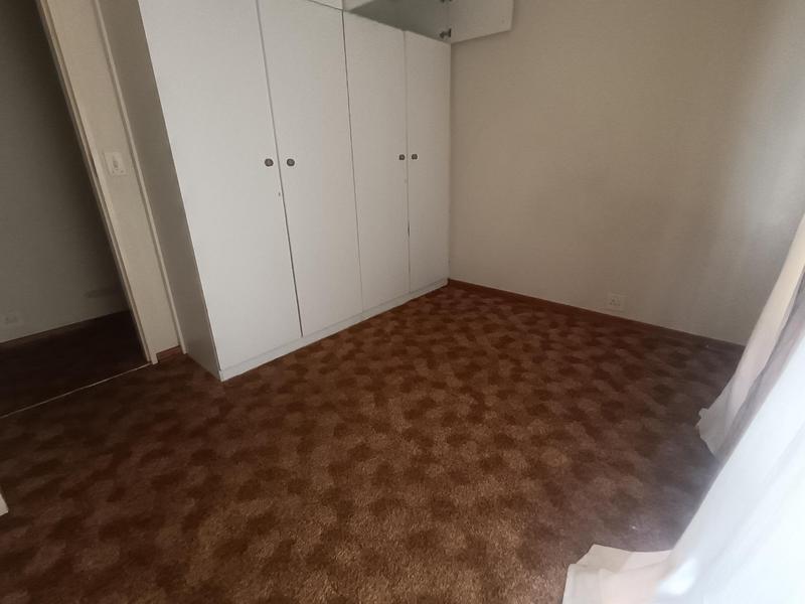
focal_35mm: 17
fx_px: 395
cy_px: 302
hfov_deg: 91.0
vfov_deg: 74.7
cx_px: 402
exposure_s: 1/50
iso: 519
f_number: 2.2
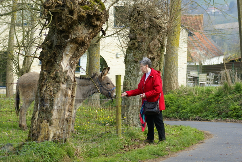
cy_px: 81
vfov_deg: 8.3
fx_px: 1110
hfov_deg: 12.4
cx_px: 121
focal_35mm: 165
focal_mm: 110
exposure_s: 1/200
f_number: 6.3
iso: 100
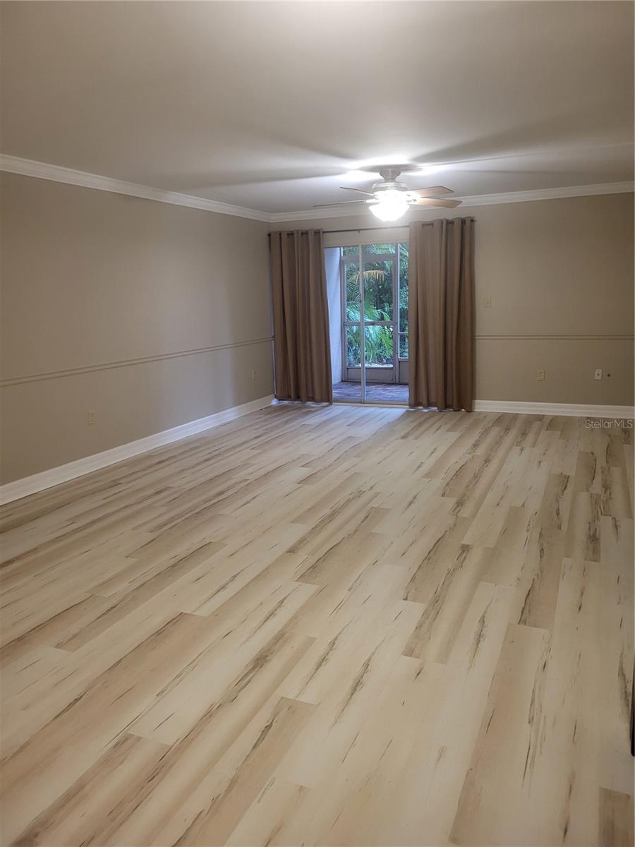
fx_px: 636
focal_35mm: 26
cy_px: 424
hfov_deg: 53.1
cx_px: 318
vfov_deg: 67.3
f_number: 1.8
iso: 250
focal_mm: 5.4
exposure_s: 1/40
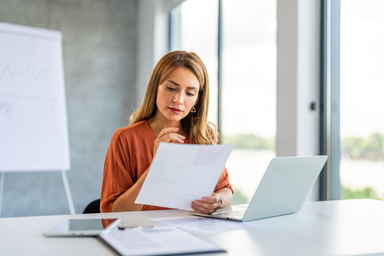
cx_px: 192
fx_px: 533
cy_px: 128
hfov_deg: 39.6
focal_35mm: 50
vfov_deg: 27.0
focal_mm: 50
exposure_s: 1/640
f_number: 1.4
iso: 100
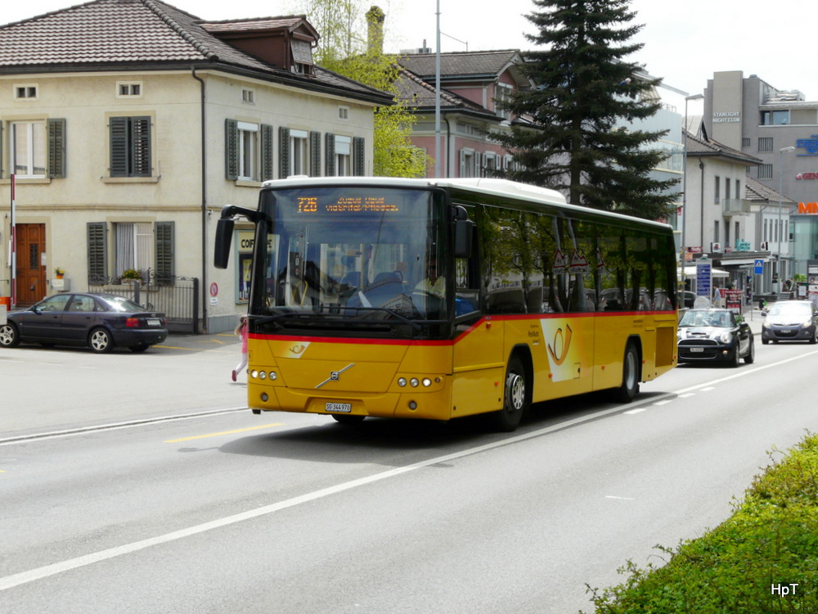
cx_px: 409
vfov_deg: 21.9
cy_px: 307
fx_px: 1583
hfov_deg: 29.0
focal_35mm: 67
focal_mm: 11.1
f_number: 5.6
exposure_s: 1/320
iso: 100
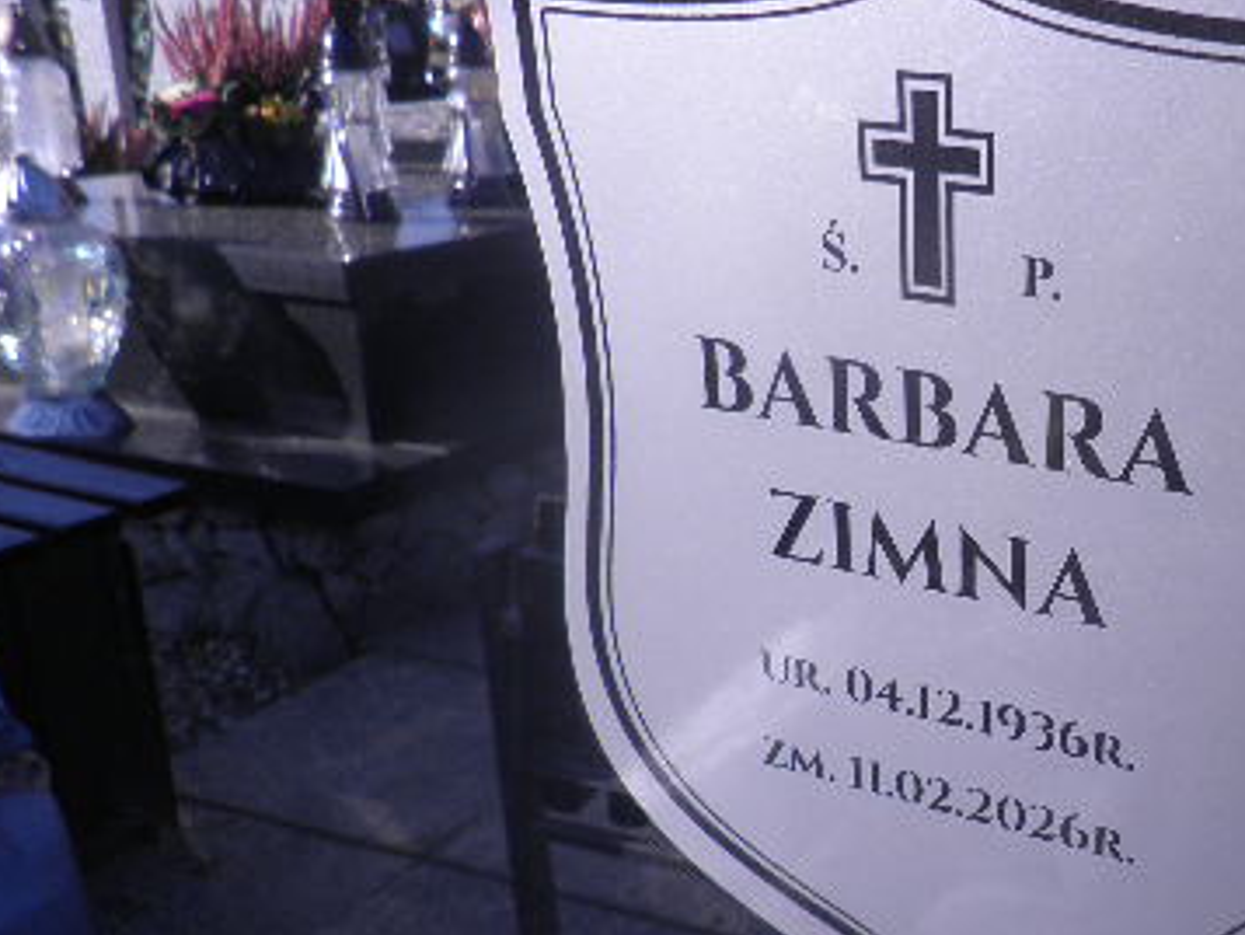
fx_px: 1547
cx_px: 1036
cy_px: 631
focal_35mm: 43
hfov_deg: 41.5
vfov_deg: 33.3
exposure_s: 1/100
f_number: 8.3
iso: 64
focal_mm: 4.3
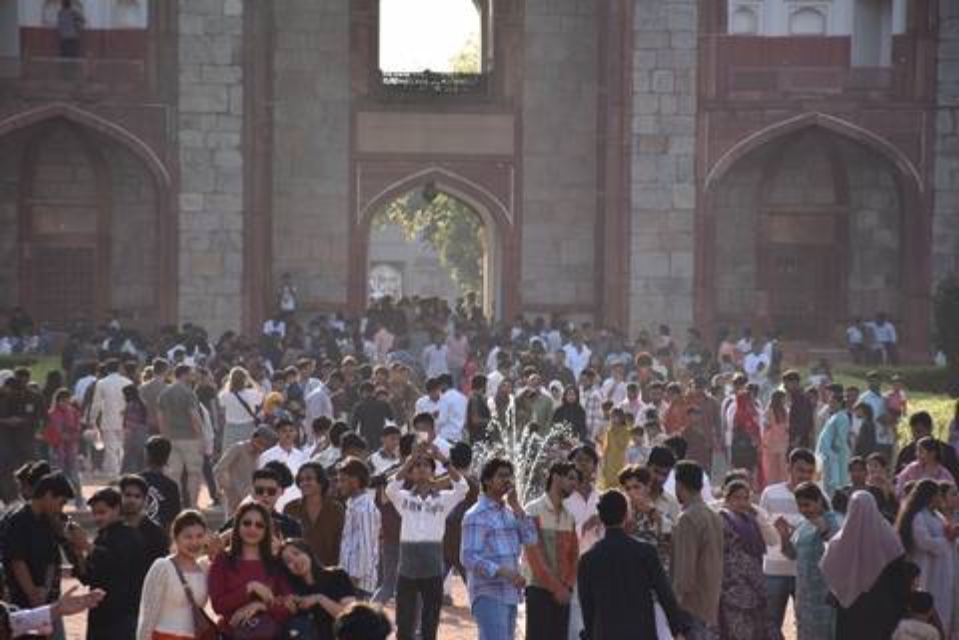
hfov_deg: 9.8
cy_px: 320
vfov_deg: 6.5
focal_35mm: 210
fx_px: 5594
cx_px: 480
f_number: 6.3
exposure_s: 1/500
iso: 250
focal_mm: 140
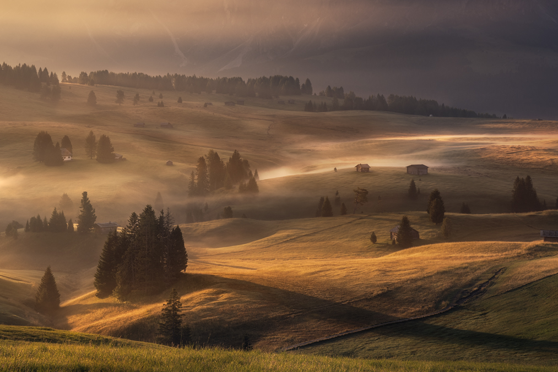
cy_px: 96
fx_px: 1054
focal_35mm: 68
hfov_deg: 29.6
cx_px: 220
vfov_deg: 19.9
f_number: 11
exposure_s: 1/40
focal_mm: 42
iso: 64
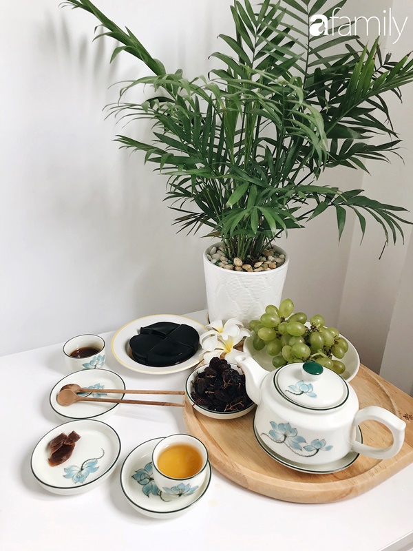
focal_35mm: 28
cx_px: 206
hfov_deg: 49.7
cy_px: 276
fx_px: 445
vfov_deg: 63.4
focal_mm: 3.99
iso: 32
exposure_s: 1/100
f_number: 1.8
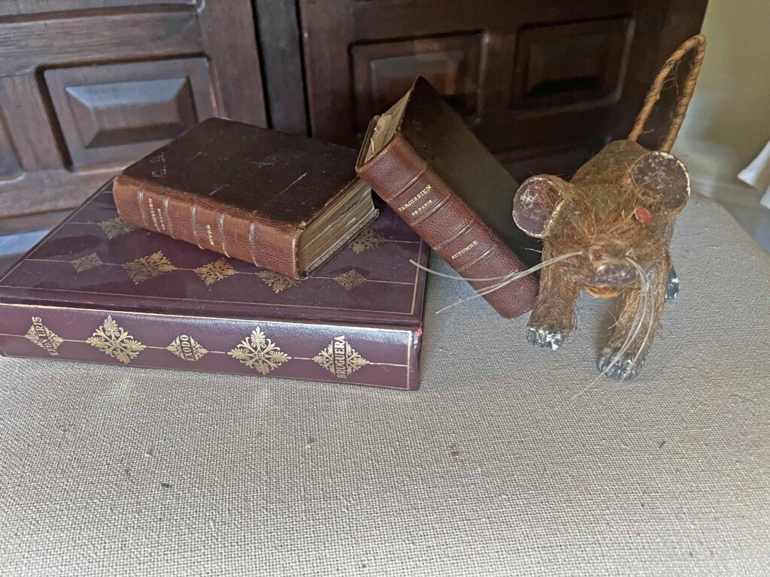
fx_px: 578
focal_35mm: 26
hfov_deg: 67.3
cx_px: 385
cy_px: 288
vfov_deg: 53.1
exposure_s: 1/53
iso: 500
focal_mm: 5.7
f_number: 1.5
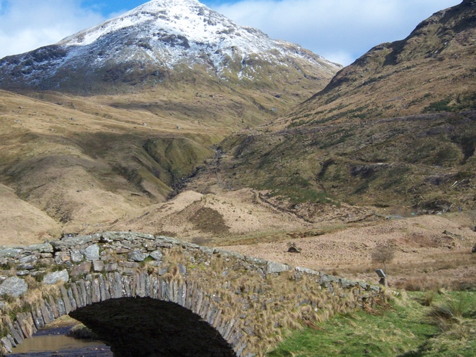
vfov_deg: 23.7
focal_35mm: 62
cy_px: 177
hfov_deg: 30.9
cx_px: 158
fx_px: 853
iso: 80
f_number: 4.8
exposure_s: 1/400
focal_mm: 7.5
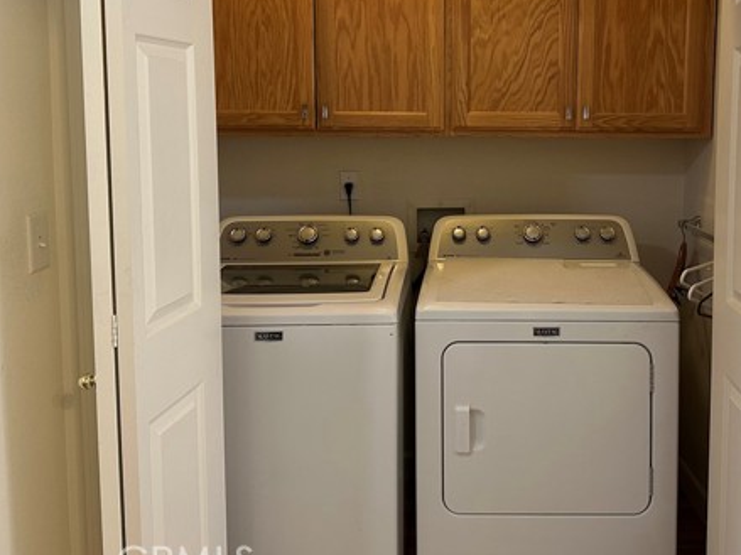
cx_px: 457
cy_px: 181
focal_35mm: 35
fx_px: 749
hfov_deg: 52.1
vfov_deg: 40.1
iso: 200
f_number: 1.78
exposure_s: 1/60
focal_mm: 6.86
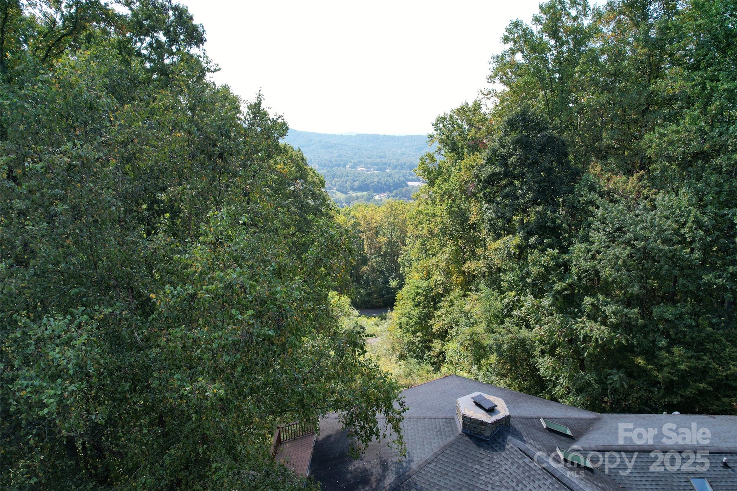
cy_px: 246
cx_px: 368
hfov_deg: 78.6
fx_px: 450
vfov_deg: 57.2
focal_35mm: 22
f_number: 2.8
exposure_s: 1/640
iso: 100
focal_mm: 8.38
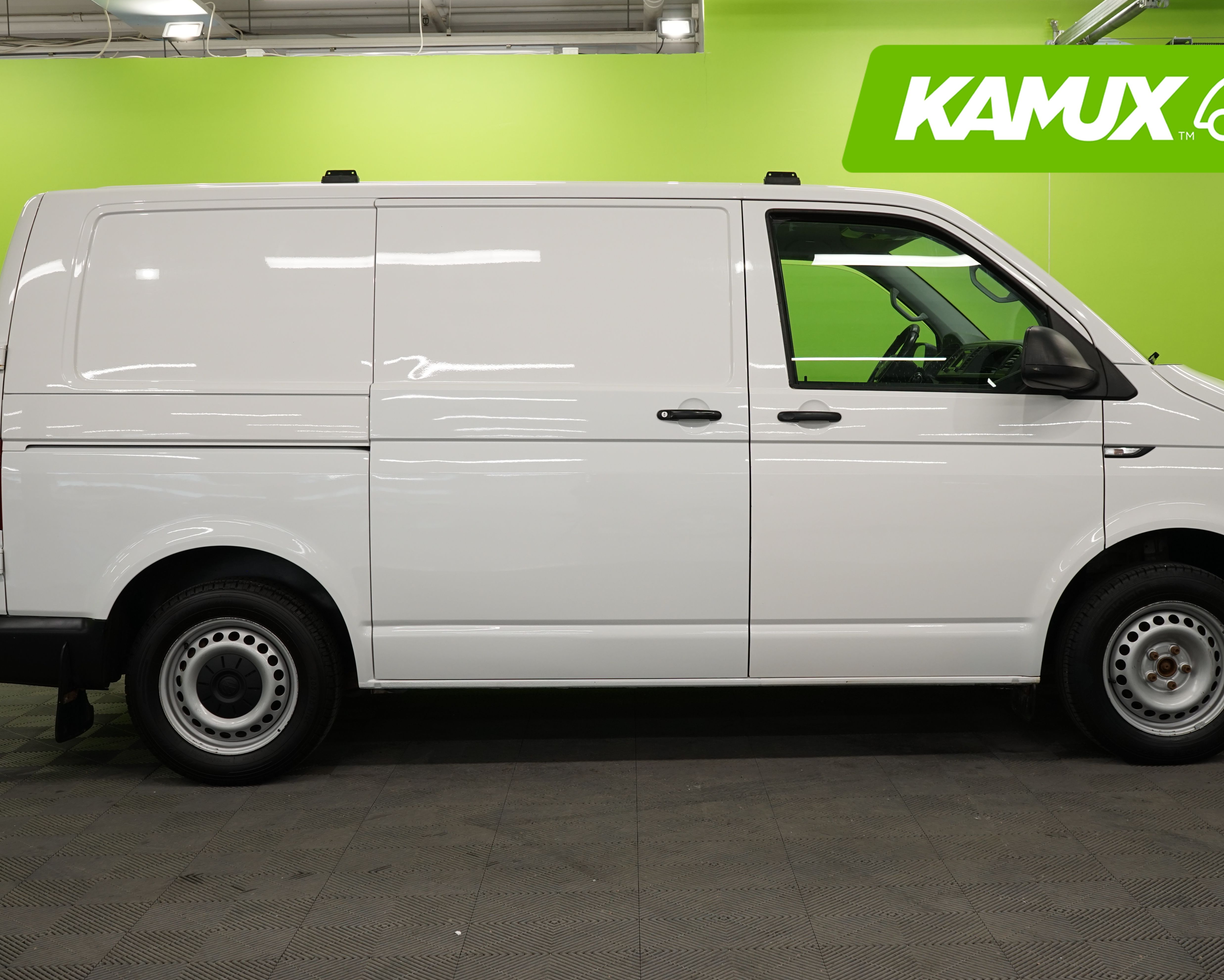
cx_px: 655
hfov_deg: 44.8
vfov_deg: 36.5
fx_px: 1485
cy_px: 493
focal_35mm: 41
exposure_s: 1/40
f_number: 7.1
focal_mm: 36
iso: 500
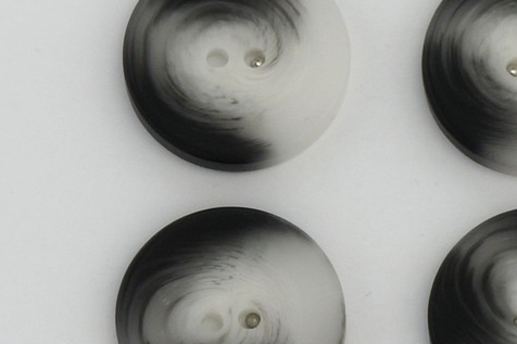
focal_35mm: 156
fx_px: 2239
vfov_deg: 8.8
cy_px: 192
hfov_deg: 13.1
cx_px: 386
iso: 200
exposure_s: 1/500
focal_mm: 55
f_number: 9
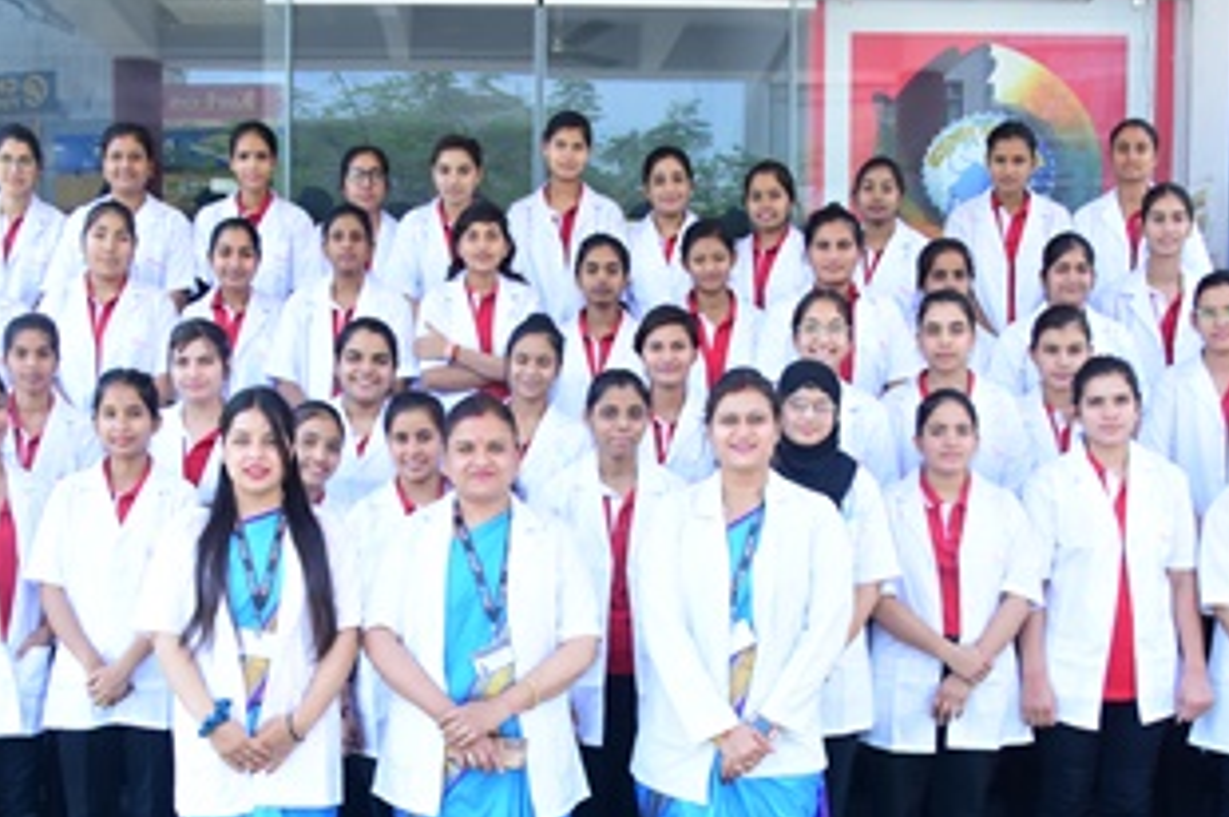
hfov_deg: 39.0
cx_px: 563
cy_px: 525
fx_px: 1733
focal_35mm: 51
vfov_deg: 26.4
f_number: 7.1
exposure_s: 1/125
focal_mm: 21
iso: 500
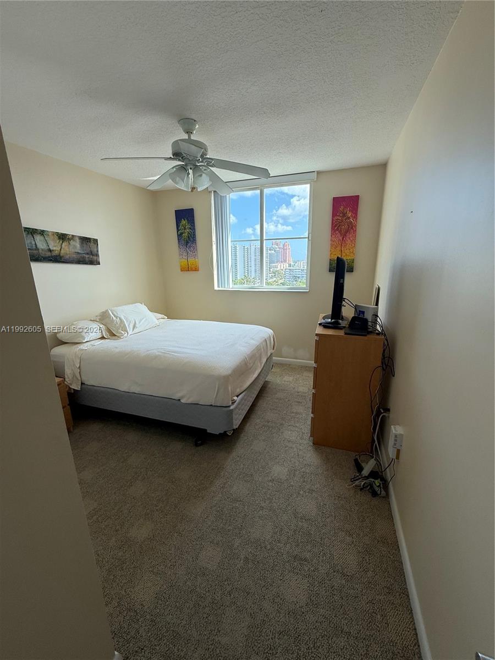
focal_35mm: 14
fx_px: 267
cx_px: 248
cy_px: 330
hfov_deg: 85.7
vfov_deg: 102.1
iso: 64
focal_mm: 2.22
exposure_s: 1/388
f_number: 2.2
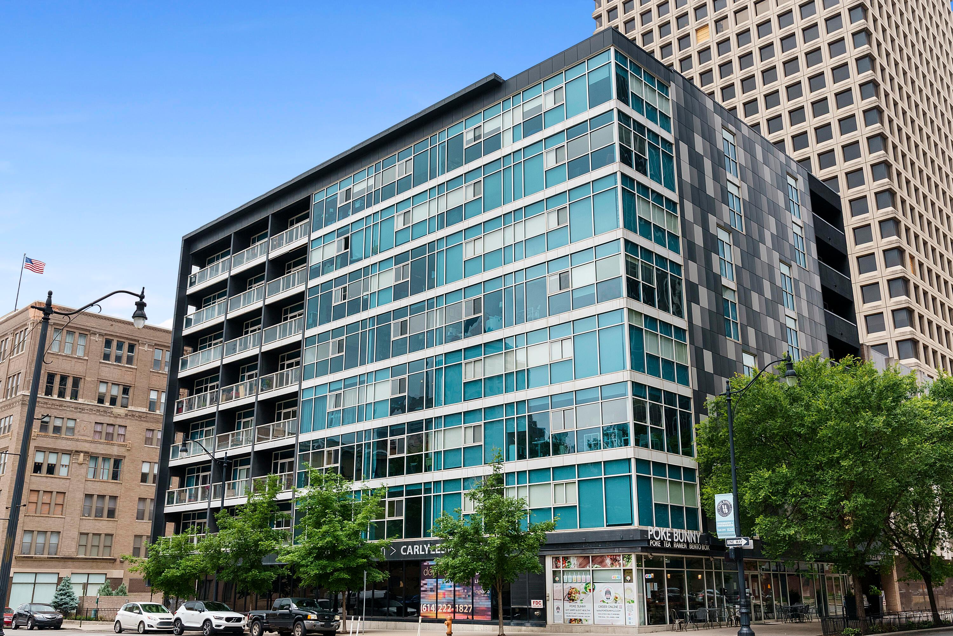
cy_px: 318
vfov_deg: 40.0
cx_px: 476
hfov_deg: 57.2
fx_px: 874
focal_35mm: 33
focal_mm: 33
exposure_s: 1/400
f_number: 9
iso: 640
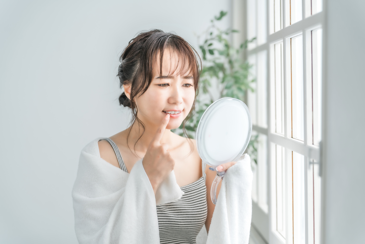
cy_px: 122
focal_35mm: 81
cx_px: 182
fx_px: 821
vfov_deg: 16.9
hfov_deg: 25.1
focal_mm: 81
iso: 100
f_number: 3.2
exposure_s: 1/160
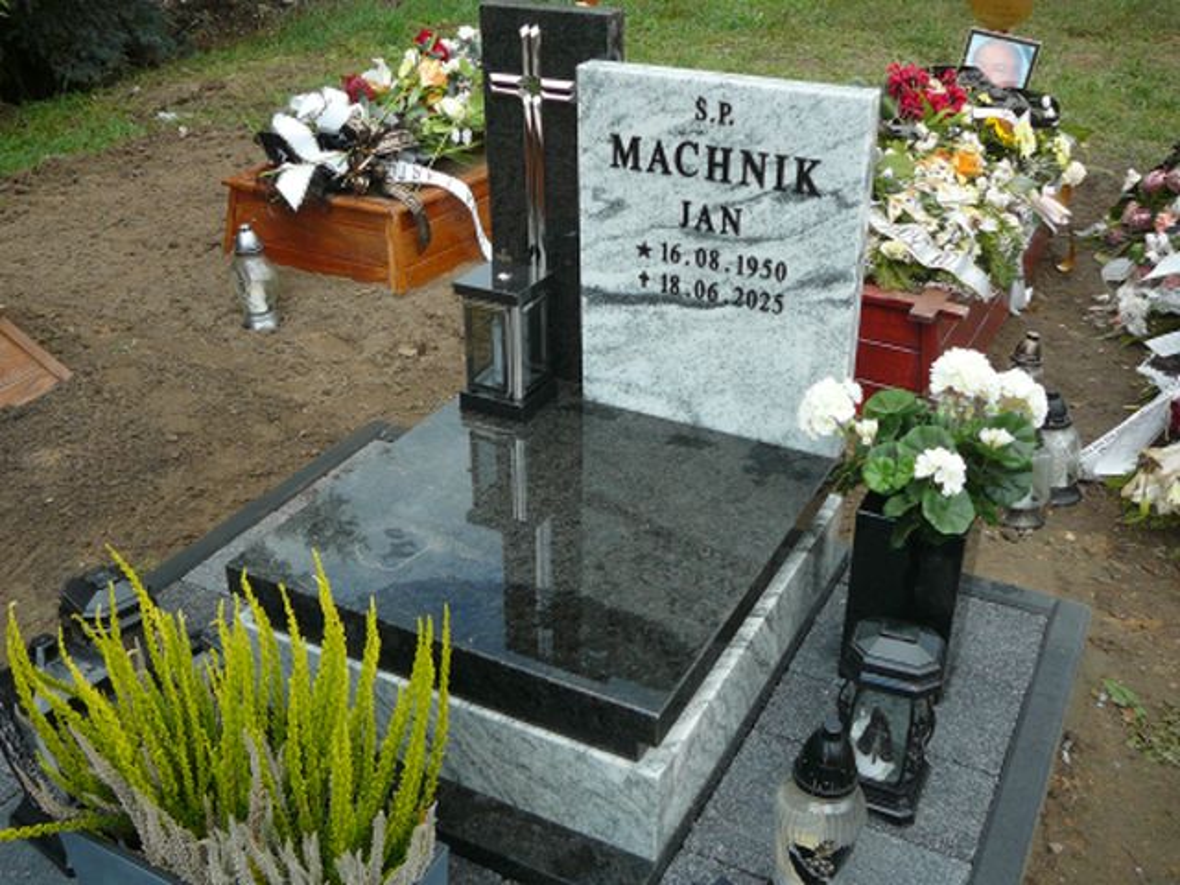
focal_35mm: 35
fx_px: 1193
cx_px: 590
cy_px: 442
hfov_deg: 52.6
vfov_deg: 40.7
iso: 80
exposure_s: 1/500
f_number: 2.8
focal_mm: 5.2
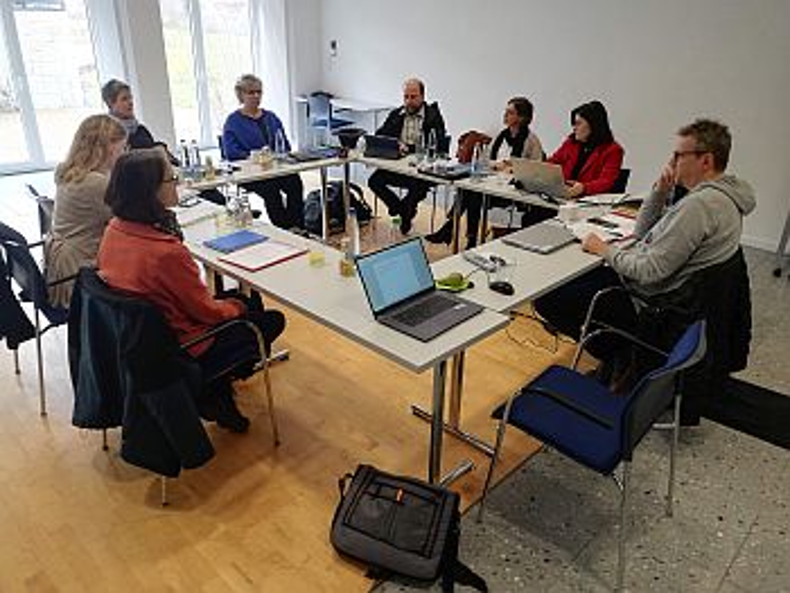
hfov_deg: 67.3
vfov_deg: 53.1
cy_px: 296
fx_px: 594
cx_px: 395
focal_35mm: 26
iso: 200
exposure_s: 1/50
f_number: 2.2
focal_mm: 3.81
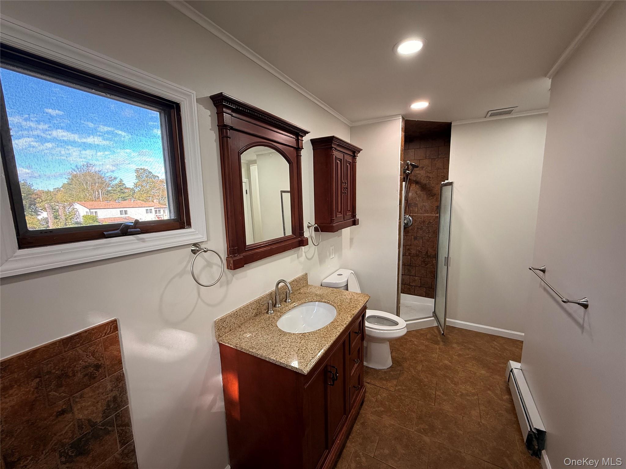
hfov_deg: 102.1
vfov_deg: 85.7
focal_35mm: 14
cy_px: 234
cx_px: 313
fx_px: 253
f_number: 2.2
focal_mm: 2.22
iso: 200
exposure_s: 1/120
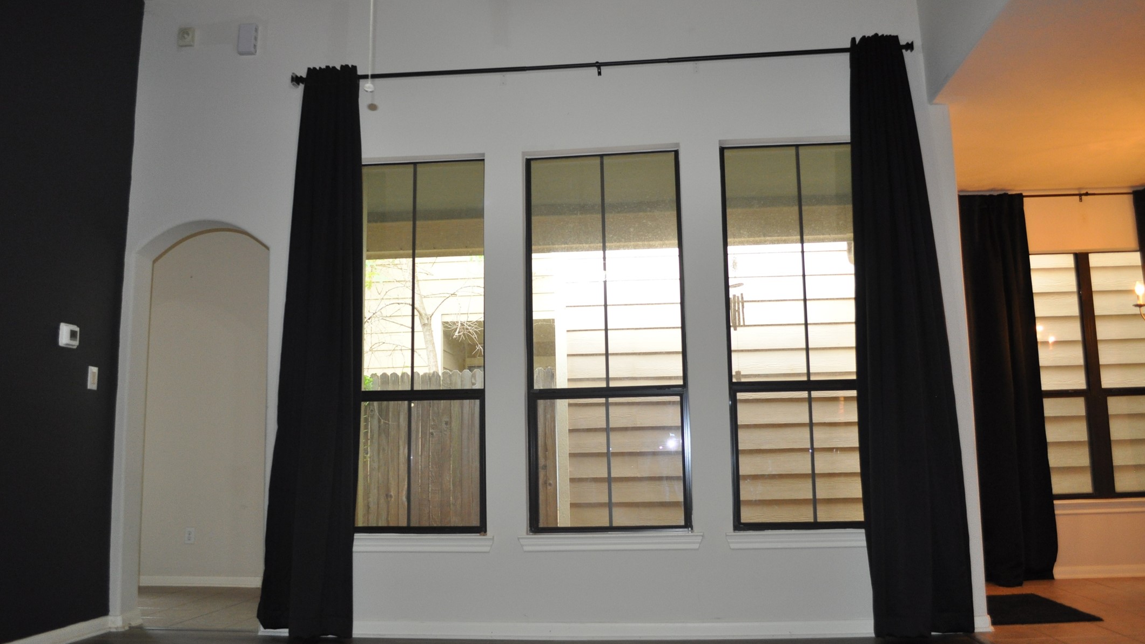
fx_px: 880
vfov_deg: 40.2
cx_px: 578
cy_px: 329
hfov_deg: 66.1
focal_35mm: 29
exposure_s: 1/60
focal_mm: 18
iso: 800
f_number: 3.5
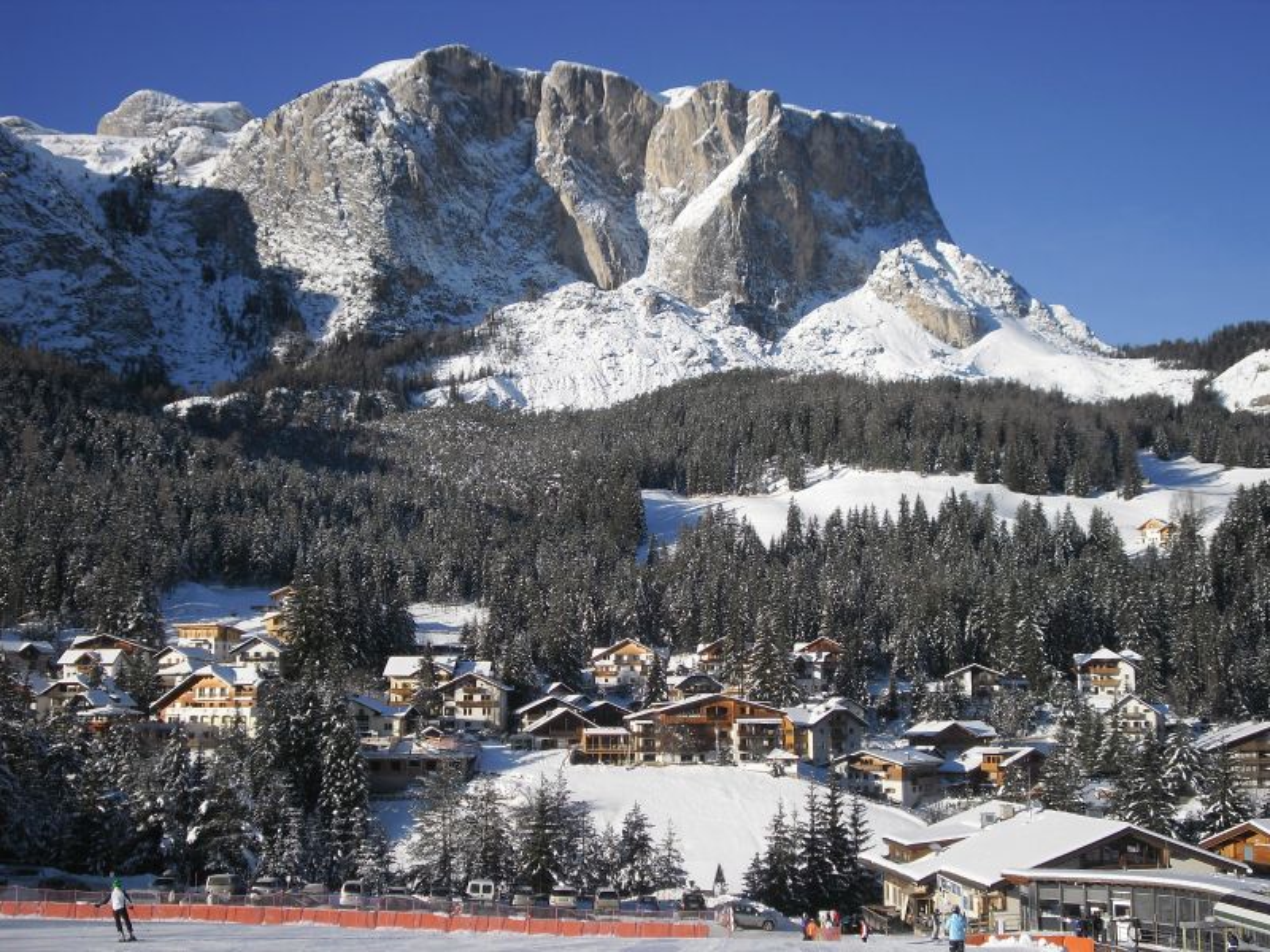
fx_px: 1688
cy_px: 476
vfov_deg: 31.5
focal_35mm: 46
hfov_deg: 41.2
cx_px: 635
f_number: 3.8
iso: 80
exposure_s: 1/824
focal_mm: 8.1
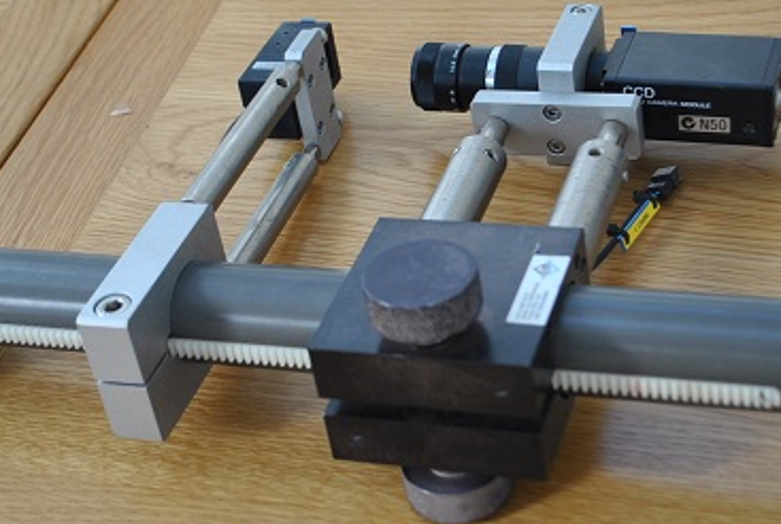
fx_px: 1651
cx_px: 395
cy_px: 223
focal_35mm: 76
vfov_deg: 18.0
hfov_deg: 26.6
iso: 200
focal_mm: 32
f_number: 4.8
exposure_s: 1/80
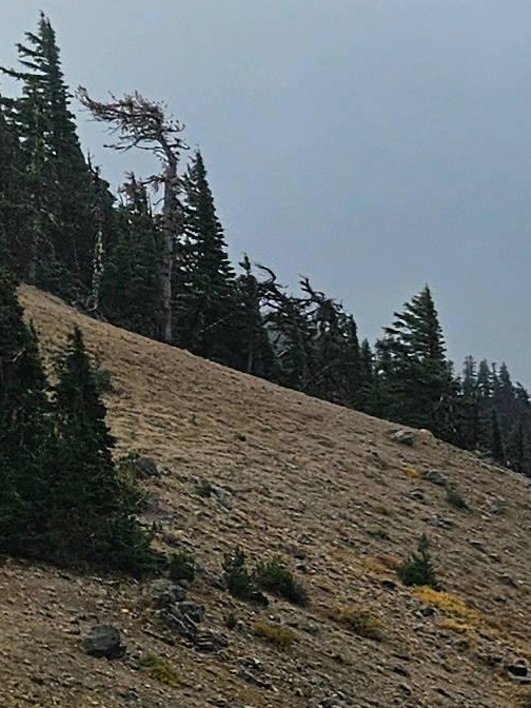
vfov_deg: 14.4
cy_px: 412
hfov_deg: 7.9
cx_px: 2000
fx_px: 2802
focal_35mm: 137
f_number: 1.7
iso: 10
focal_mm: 6.3
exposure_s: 1/912
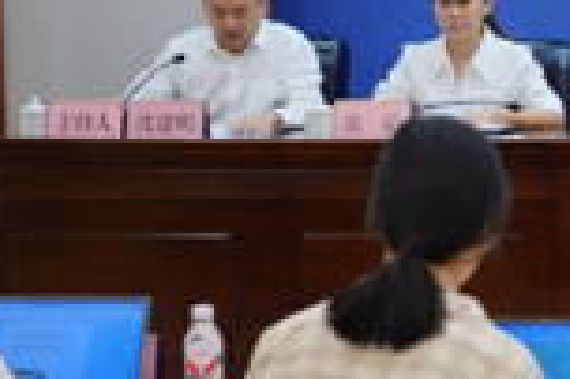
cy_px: 79
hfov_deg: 12.6
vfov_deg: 9.1
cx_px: 1009
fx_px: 2372
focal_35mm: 150
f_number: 4
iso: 1000
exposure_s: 1/200
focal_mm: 38
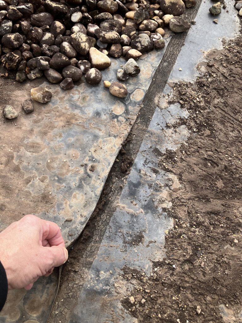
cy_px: 162
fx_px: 261
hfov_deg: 49.7
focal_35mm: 28
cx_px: 121
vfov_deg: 63.4
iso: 32
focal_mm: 4
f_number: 1.8
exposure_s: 1/852
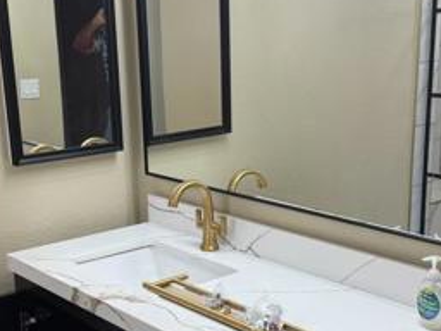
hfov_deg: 32.2
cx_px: 205
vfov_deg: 24.3
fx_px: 764
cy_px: 224
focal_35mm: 60
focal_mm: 6.76
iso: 100
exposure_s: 1/120
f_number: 1.78
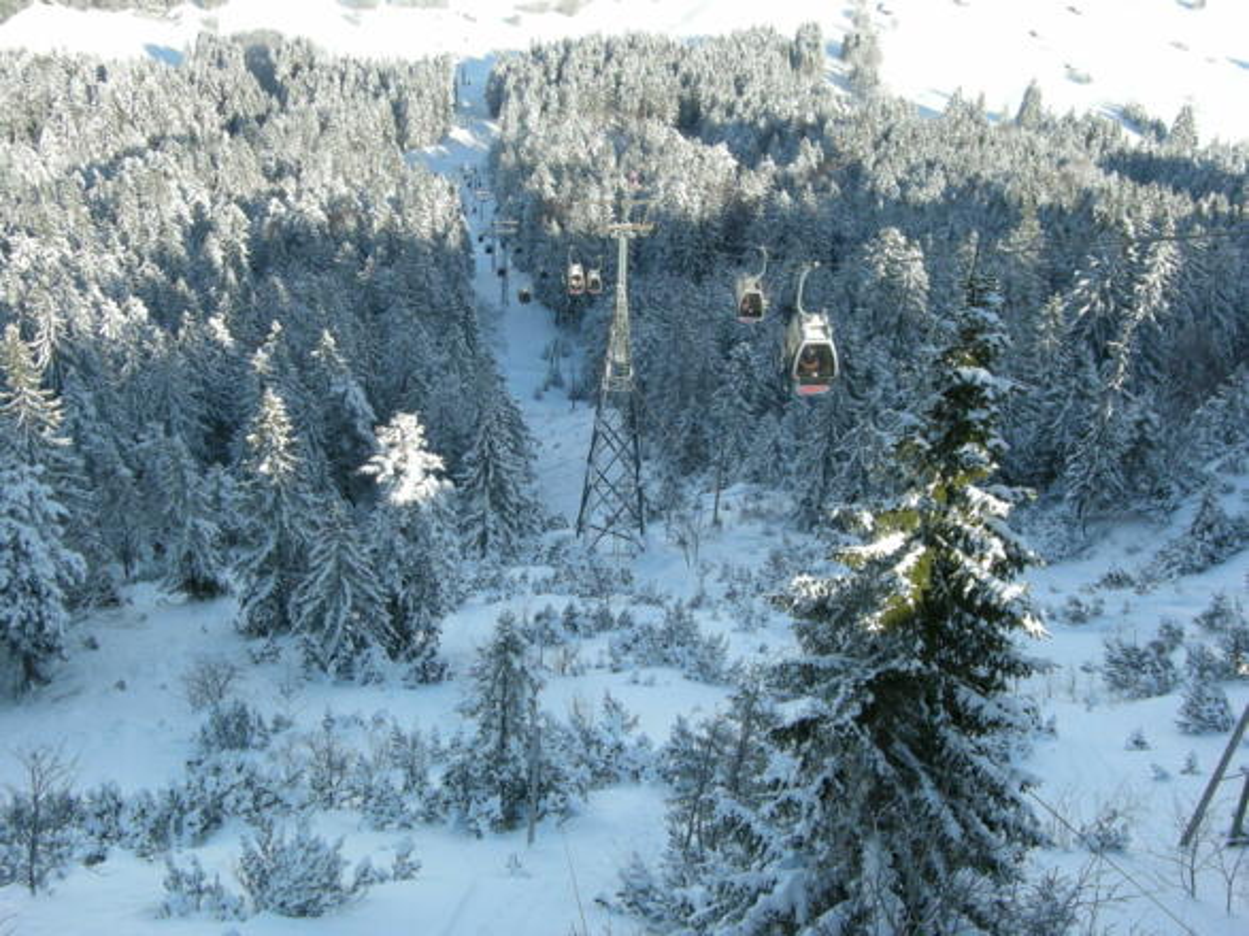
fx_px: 2237
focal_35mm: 62
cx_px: 624
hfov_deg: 31.2
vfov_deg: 23.6
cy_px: 468
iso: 64
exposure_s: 1/234
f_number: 5.5
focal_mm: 12.9
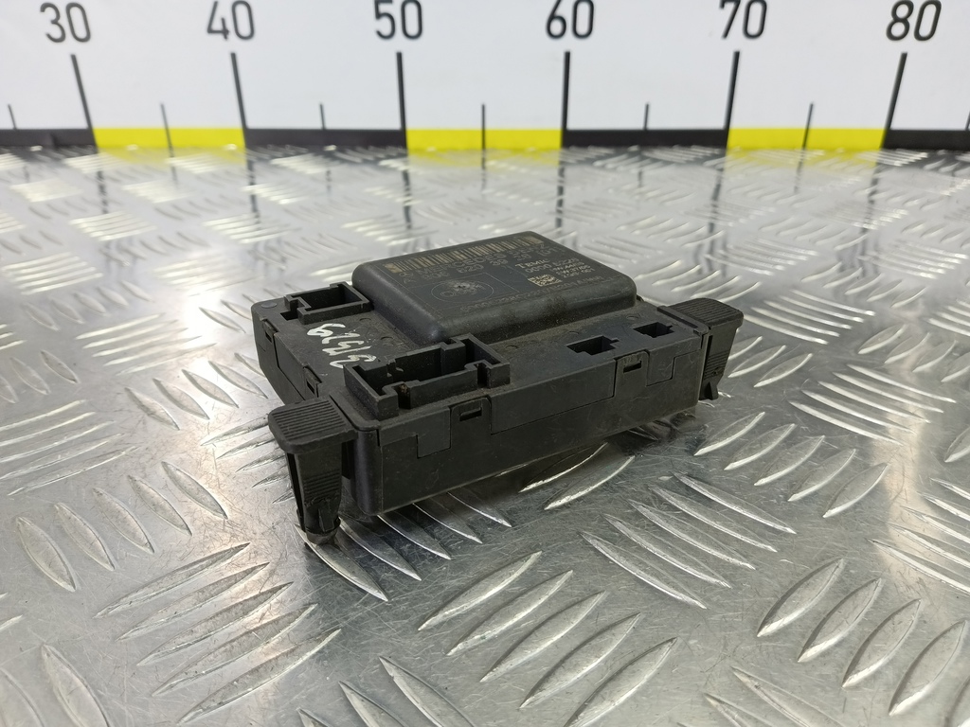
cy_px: 364
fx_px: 644
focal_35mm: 23
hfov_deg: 73.9
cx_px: 485
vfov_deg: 58.9
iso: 148
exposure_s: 1/50
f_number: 1.6
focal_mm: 4.11
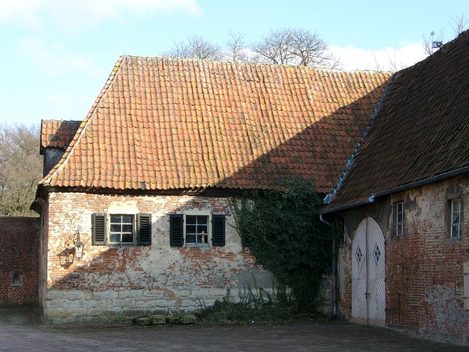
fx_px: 935
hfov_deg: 28.2
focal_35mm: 69
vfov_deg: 21.3
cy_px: 176
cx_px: 234
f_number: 4
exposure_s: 1/211
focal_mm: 14.22
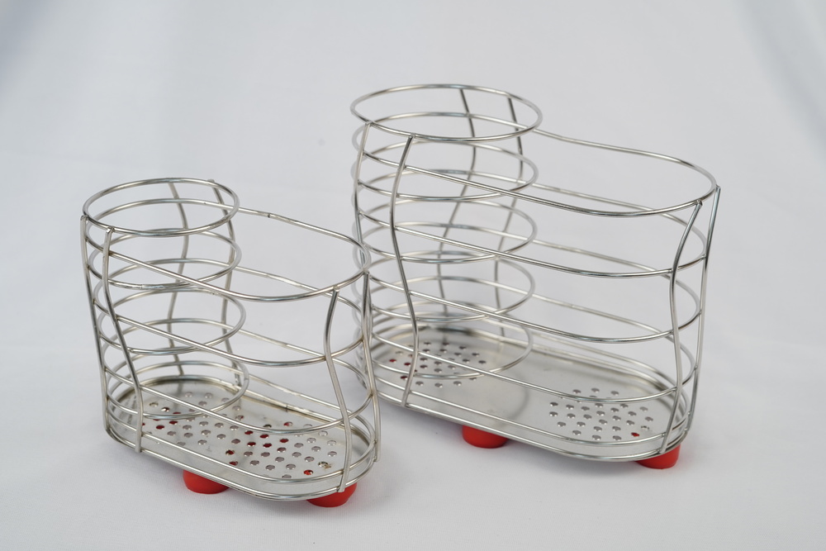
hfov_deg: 39.6
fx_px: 1147
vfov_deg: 27.0
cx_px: 413
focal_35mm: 50
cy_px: 276
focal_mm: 50
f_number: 8
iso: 400
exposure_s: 1/100
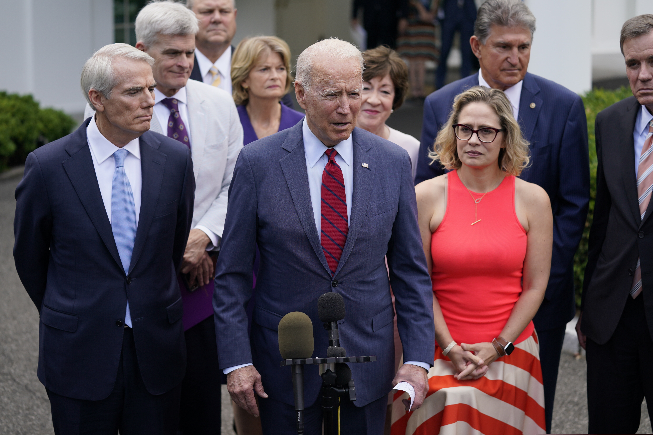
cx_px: 326
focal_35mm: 70
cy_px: 218
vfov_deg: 19.5
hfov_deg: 28.8
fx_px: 1270
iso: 200
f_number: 2.8
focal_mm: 70
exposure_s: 1/1600
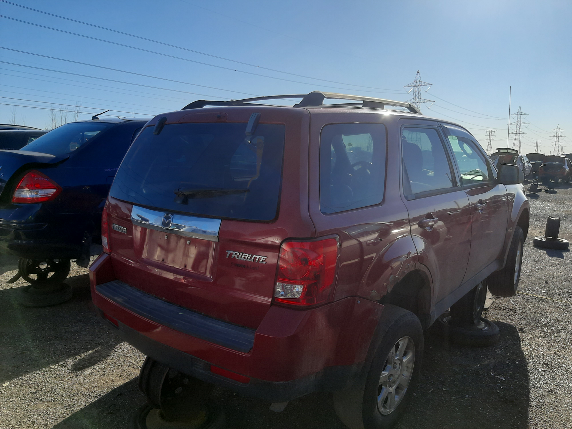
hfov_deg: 67.3
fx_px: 430
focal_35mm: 26
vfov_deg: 53.1
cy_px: 214
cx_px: 286
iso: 40
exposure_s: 1/2632
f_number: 1.7
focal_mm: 3.92
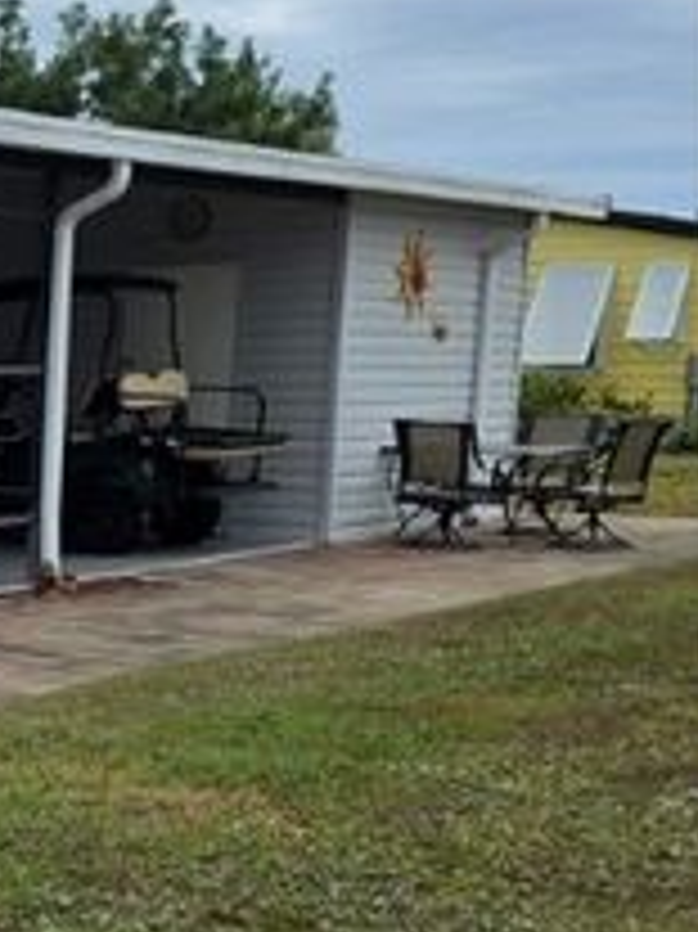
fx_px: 1992
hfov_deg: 17.4
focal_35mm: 74
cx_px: -419
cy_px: 723
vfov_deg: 25.9
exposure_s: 1/5153
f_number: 1.7
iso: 80
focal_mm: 6.3
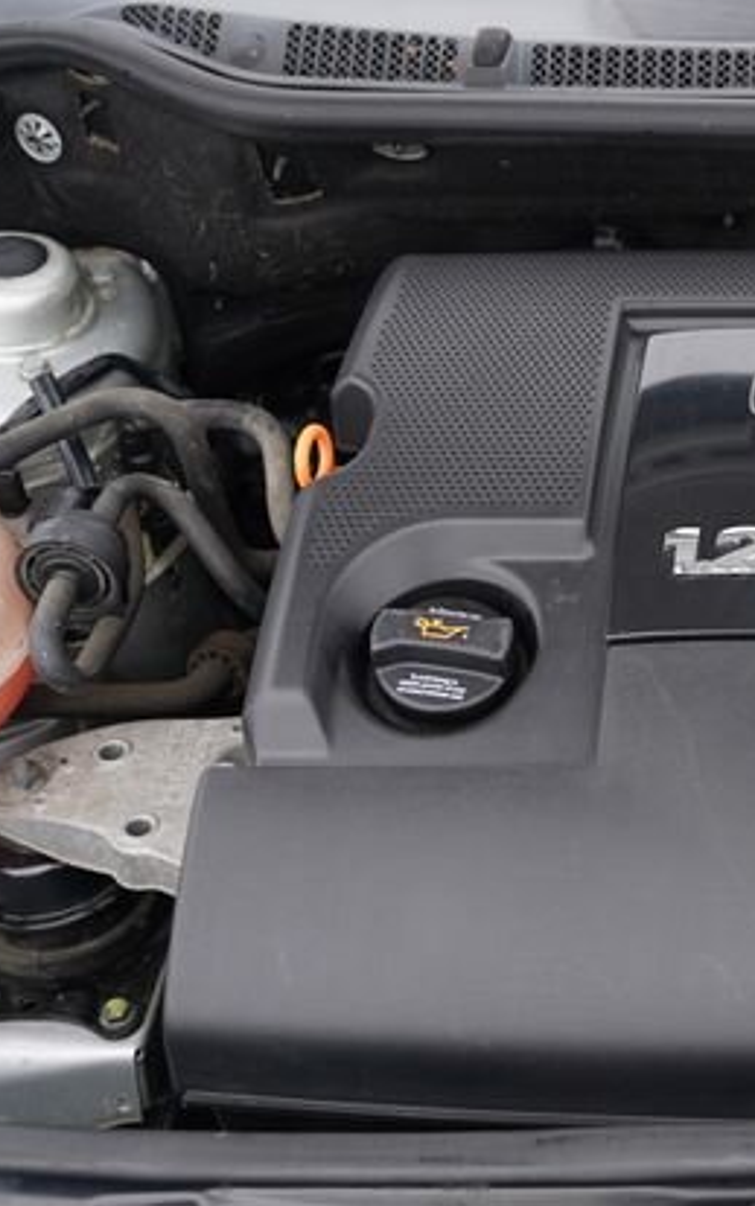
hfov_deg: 19.1
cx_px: 979
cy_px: 526
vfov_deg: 32.4
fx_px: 2073
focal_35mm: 63
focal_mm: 25
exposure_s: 1/40
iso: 100
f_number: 3.2
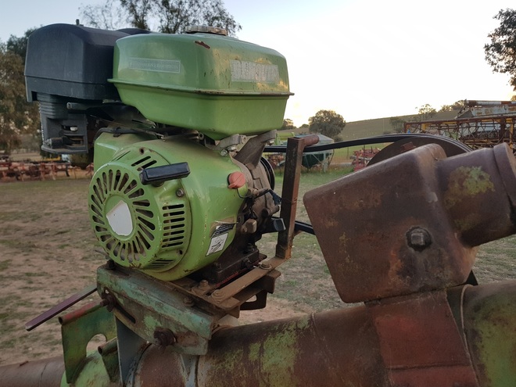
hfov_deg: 67.3
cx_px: 258
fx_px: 388
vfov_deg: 53.1
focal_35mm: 26
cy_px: 194
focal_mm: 4.2
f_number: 1.7
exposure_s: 1/237
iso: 40
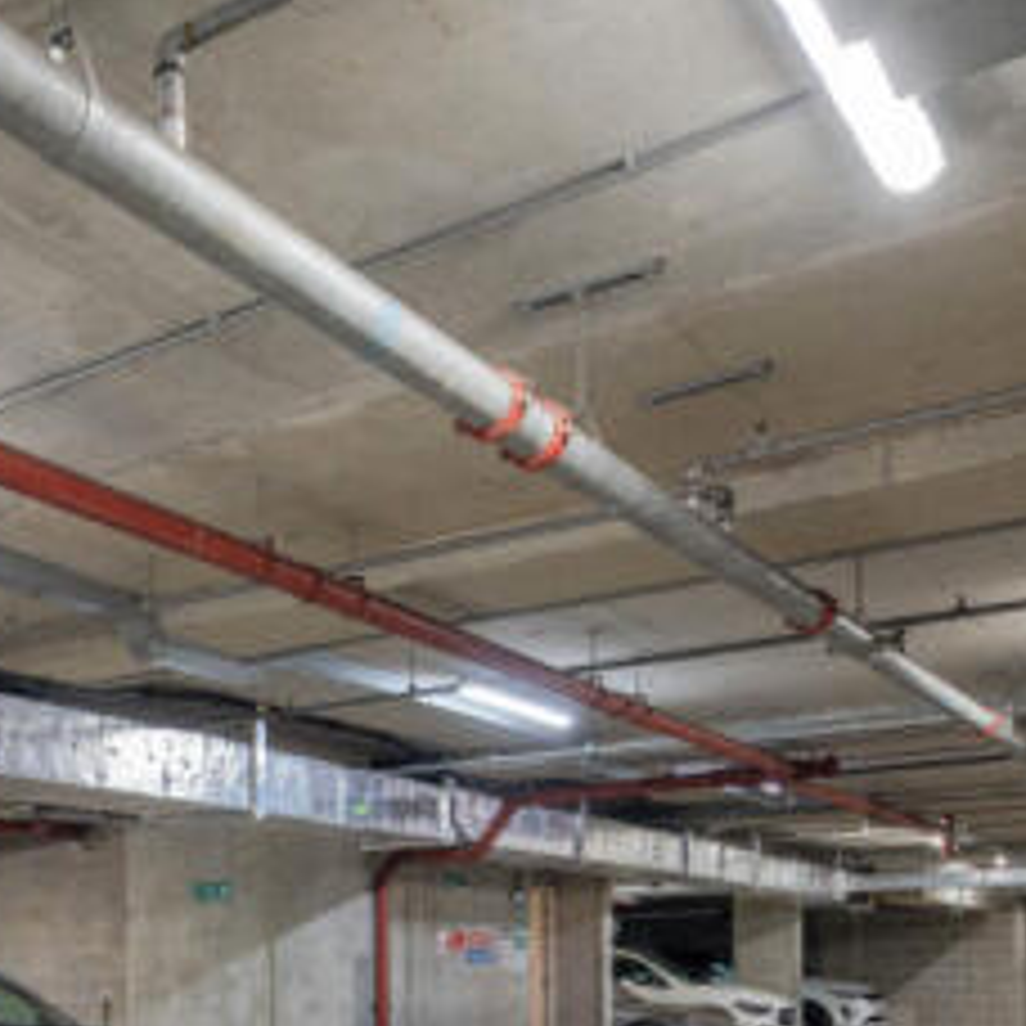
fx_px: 1475
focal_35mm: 44
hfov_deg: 35.3
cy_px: 970
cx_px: 38
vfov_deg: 35.5
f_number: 8
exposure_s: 1/6
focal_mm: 18
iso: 400
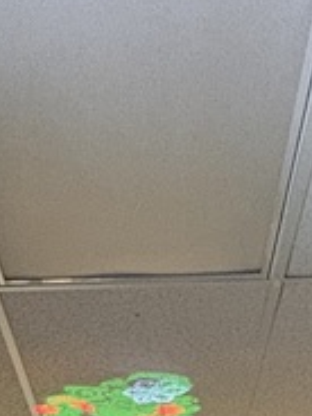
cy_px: 1115
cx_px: 27
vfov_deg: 13.2
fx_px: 937
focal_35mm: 78
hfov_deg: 18.6
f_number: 2.2
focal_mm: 2.22
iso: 400
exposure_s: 1/43
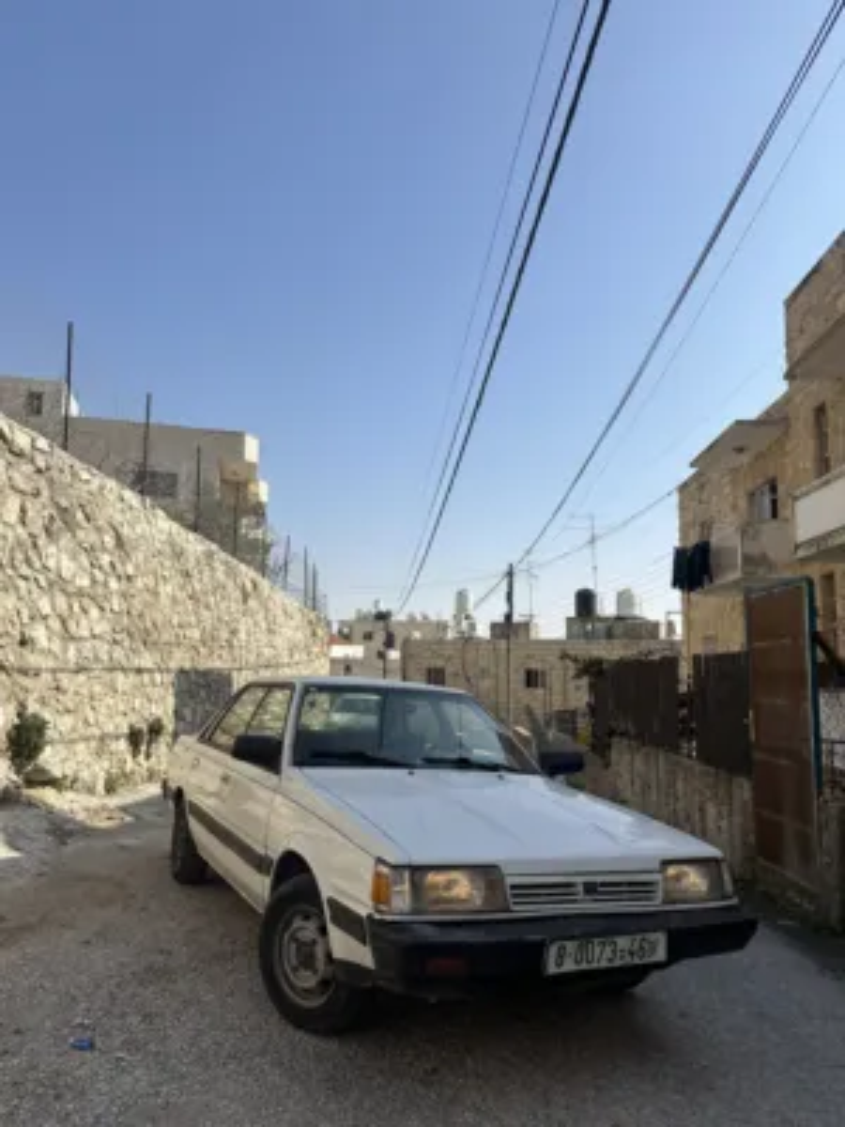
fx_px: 781
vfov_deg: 71.6
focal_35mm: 24
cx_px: 422
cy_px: 564
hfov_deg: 56.8
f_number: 1.78
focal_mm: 6.86
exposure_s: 1/6623
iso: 80
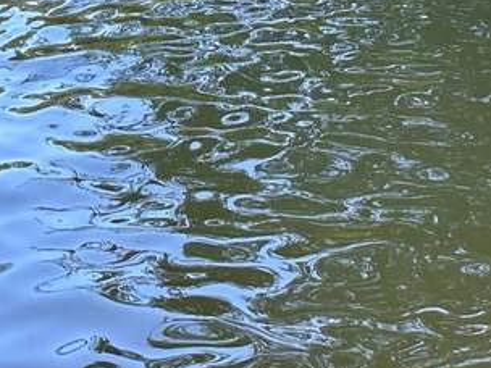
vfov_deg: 14.1
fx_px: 1433
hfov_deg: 19.3
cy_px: -111
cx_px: 141
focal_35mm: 101
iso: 100
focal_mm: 6.86
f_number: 1.78
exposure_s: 1/121
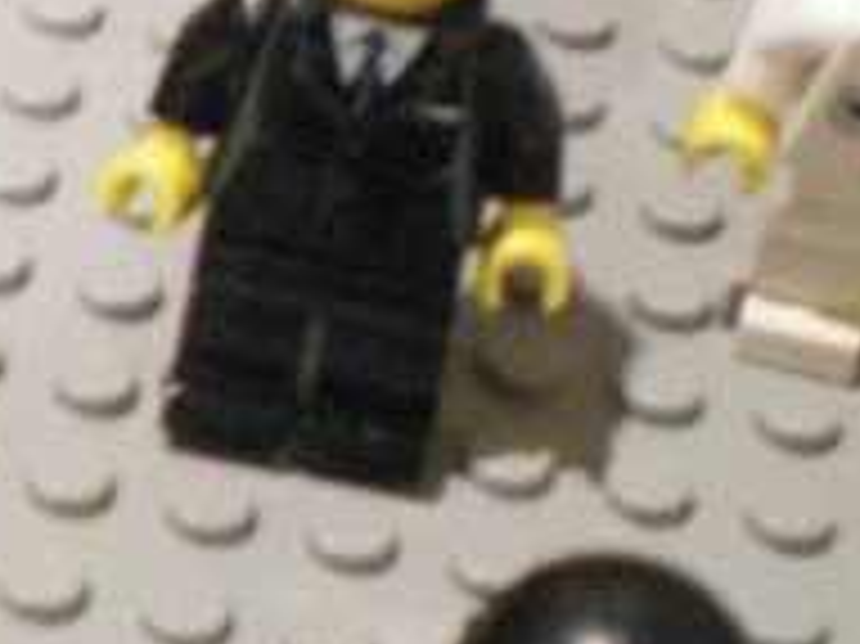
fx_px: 3948
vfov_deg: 9.3
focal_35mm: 159
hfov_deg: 12.2
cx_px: -63
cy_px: 32
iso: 400
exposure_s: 1/13
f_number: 3.1
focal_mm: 6.3
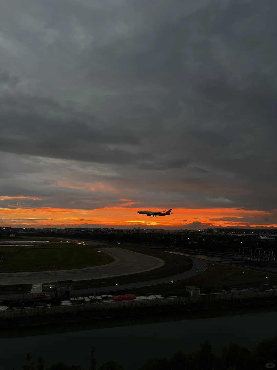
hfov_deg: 53.1
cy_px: 185
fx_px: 277
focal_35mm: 26
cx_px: 138
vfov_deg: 67.3
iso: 40
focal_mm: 5.7
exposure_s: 1/121
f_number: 1.5
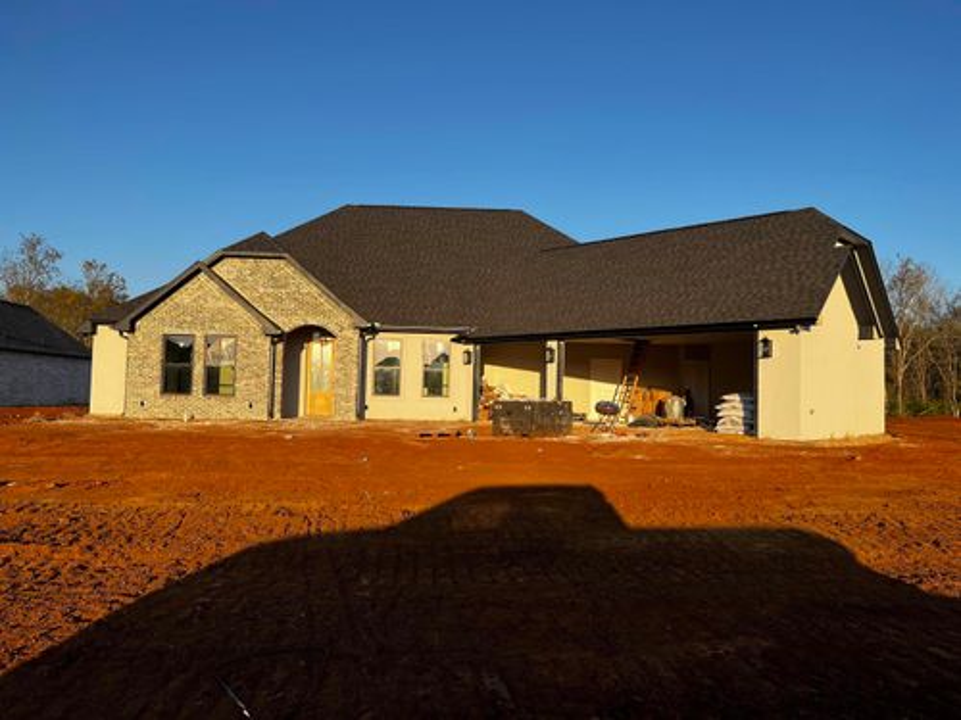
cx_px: 480
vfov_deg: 53.1
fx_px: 722
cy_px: 360
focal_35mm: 26
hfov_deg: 67.3
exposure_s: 1/2137
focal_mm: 5.1
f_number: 1.6
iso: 50
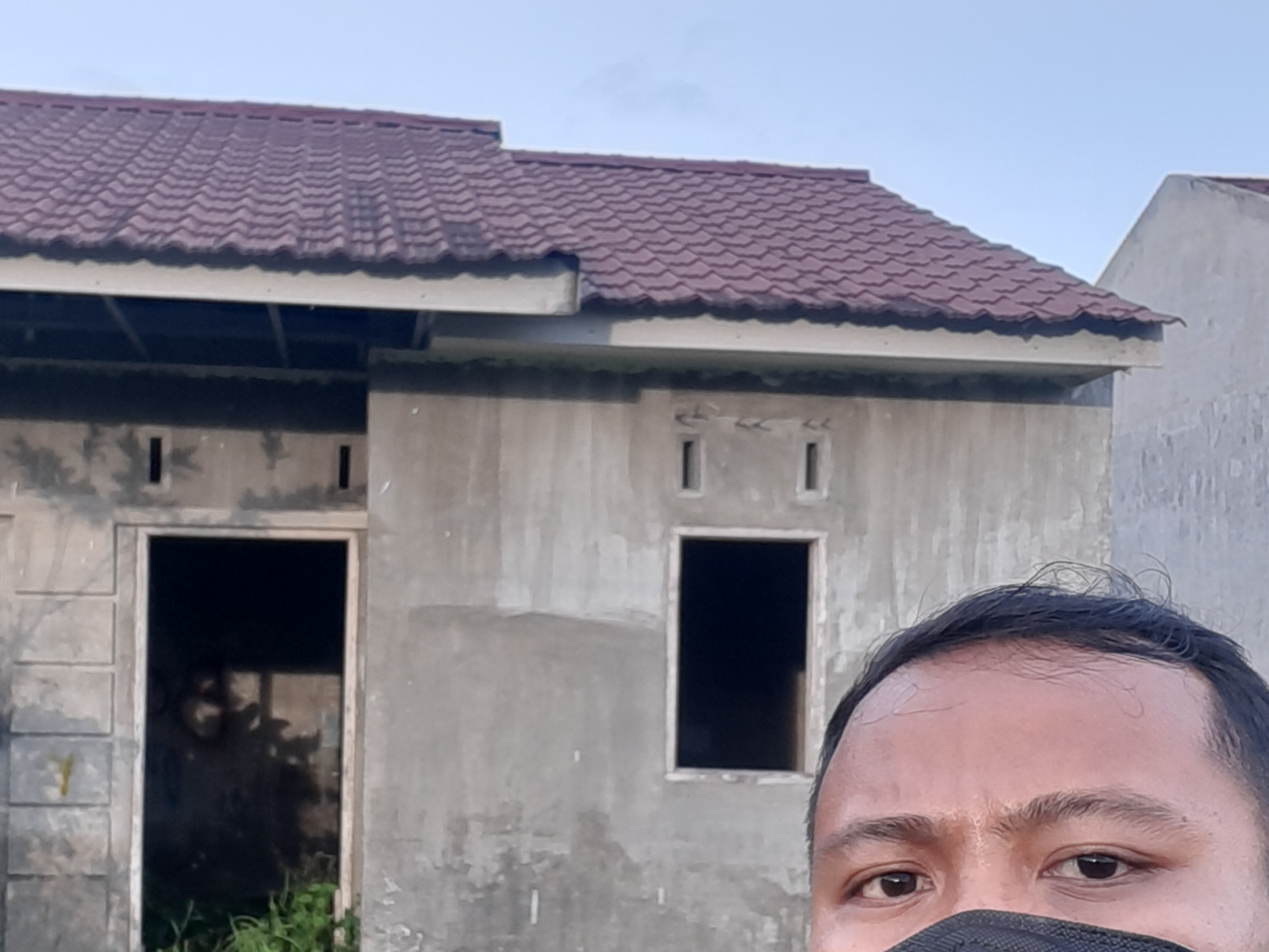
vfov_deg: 40.1
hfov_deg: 51.7
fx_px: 1283
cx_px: 435
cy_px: 650
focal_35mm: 35
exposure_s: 1/196
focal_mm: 3.4
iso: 64
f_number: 2
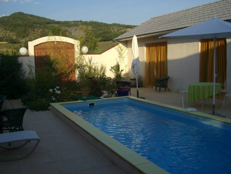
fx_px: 260
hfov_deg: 47.8
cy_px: 85
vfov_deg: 36.8
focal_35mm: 39
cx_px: 113
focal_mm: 7.9
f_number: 5.6
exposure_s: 1/200
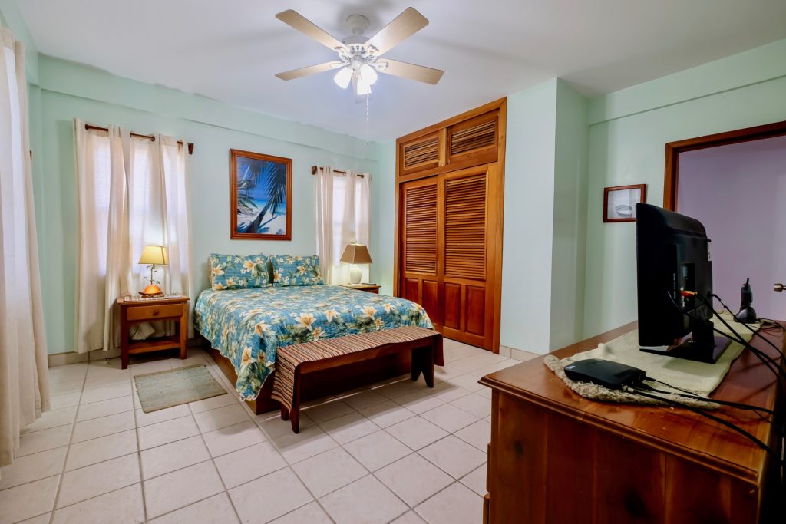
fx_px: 328
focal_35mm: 15
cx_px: 393
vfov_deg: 77.3
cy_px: 262
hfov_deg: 100.4
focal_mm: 10
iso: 200
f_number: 5.6
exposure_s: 1/35
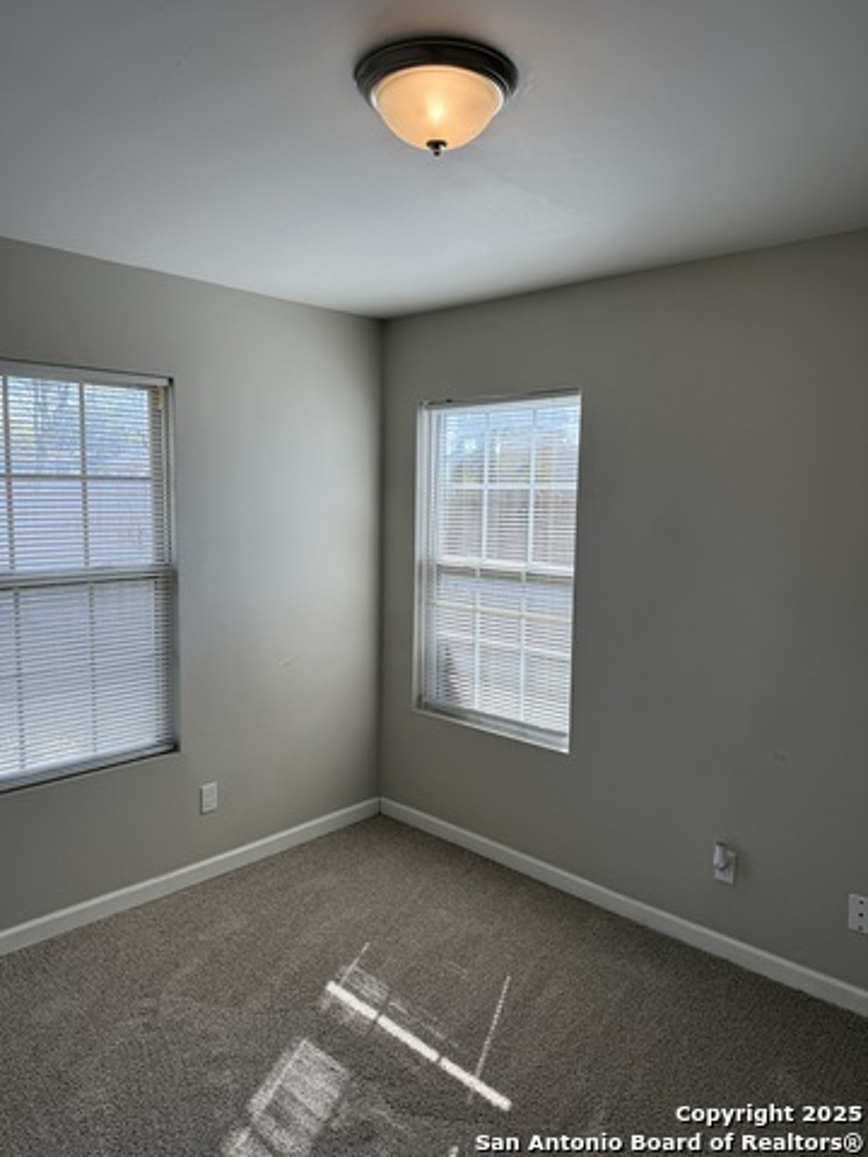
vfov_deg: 71.6
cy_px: 578
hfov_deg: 56.8
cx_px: 434
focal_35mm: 24
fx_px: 802
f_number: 1.78
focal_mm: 6.76
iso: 80
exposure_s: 1/547
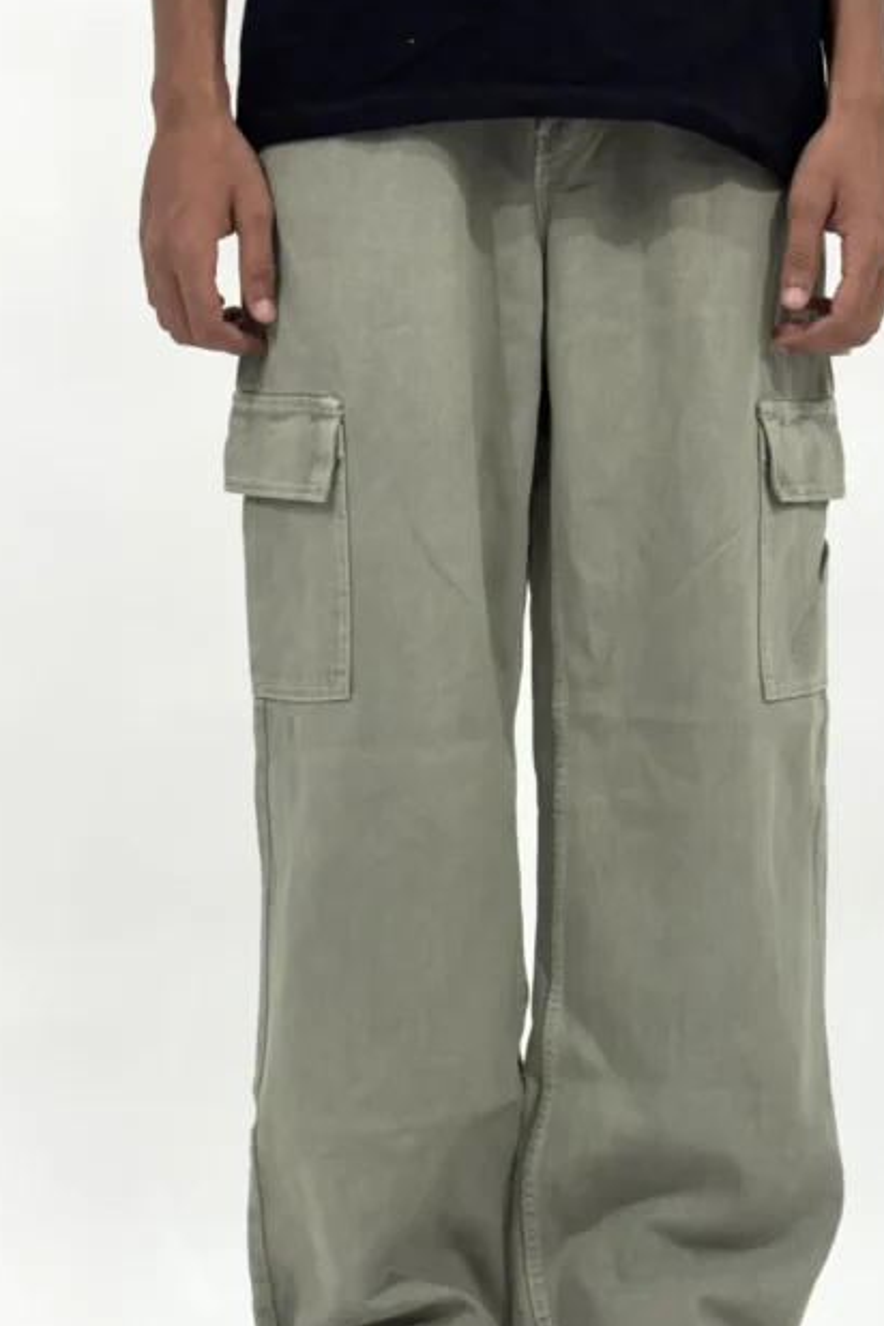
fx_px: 2578
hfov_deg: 19.4
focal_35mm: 70
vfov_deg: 28.8
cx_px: 560
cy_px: 768
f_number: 1.6
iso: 80
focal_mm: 5.96
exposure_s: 1/100
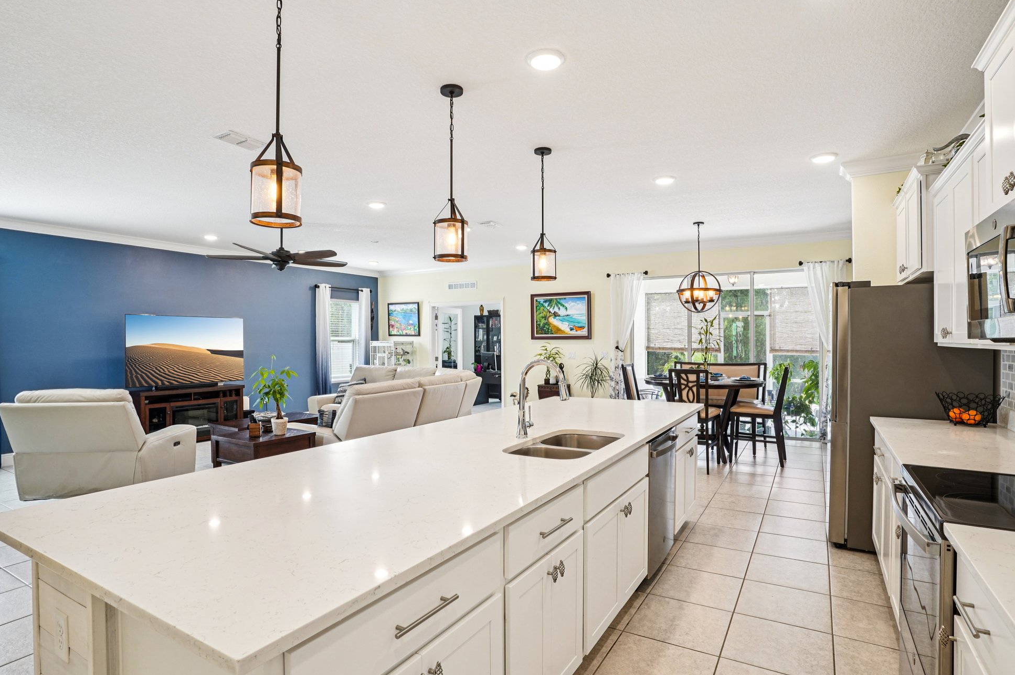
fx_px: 507
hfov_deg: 90.0
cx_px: 503
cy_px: 354
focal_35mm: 18
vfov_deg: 67.2
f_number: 9
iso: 400
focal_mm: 17
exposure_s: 1/25
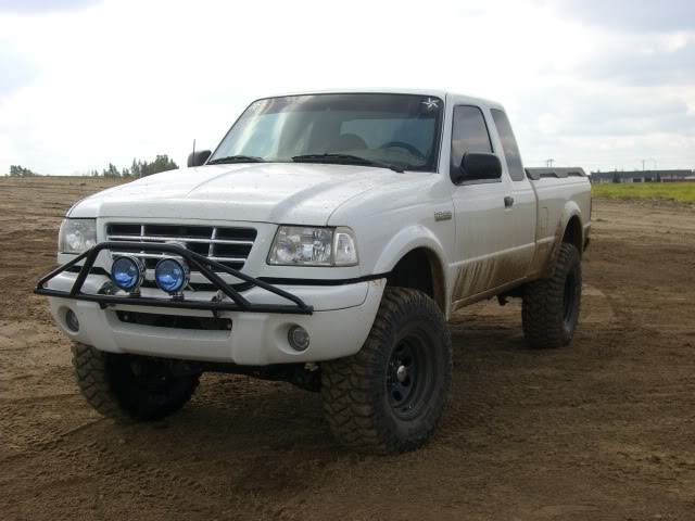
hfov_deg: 34.9
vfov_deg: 26.6
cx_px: 348
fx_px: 1104
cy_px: 260
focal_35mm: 55
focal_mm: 9
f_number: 5.2
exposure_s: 1/500
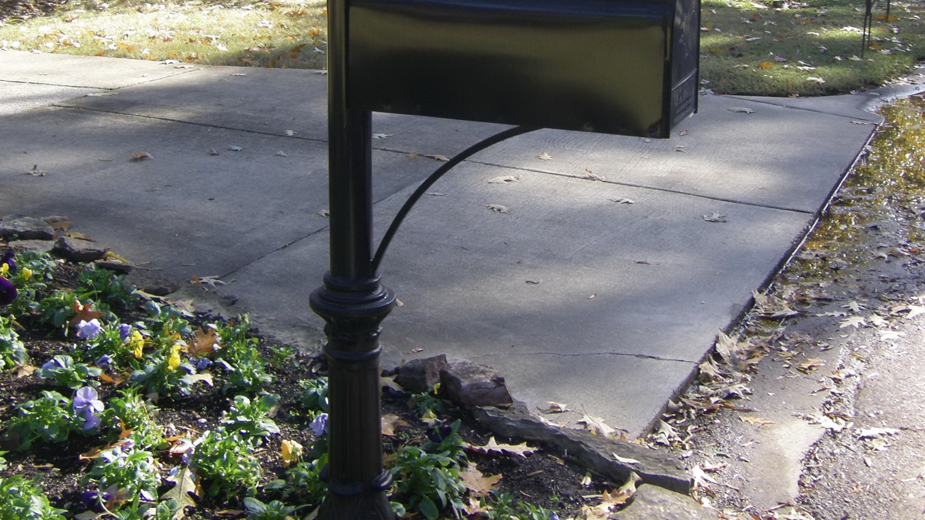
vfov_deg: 21.1
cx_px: 458
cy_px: 70
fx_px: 1373
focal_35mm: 56
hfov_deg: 37.2
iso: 64
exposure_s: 1/100
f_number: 3.5
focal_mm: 6.3
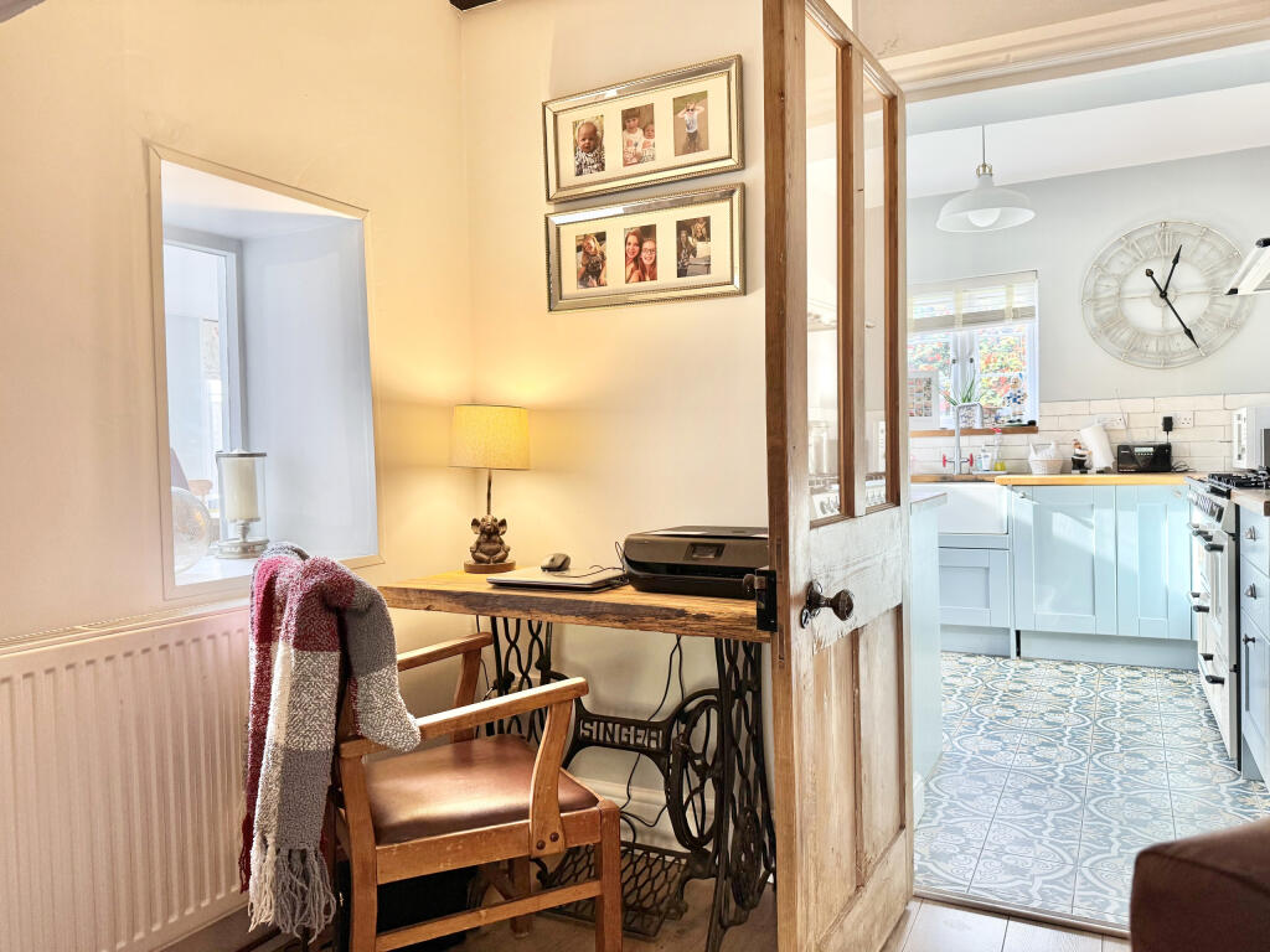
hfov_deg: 71.6
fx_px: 881
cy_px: 476
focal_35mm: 24
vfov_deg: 56.8
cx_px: 635
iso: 160
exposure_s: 1/100
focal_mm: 6.76
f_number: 1.78
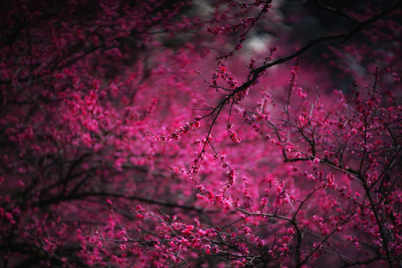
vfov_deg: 6.9
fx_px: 2233
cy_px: 134
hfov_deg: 10.3
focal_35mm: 200
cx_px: 201
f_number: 2.8
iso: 400
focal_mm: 200
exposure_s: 1/6400
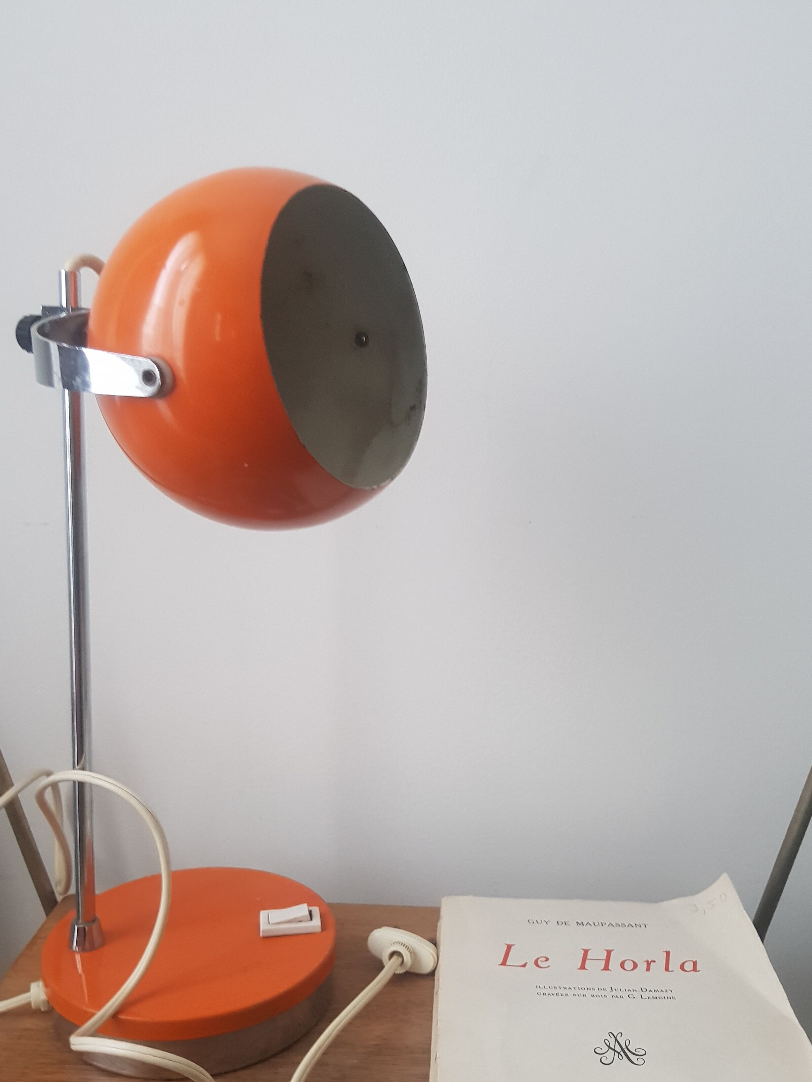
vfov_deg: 56.7
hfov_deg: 44.2
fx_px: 1001
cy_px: 585
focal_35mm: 32
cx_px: 399
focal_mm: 4.2
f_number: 1.7
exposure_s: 1/12
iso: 200
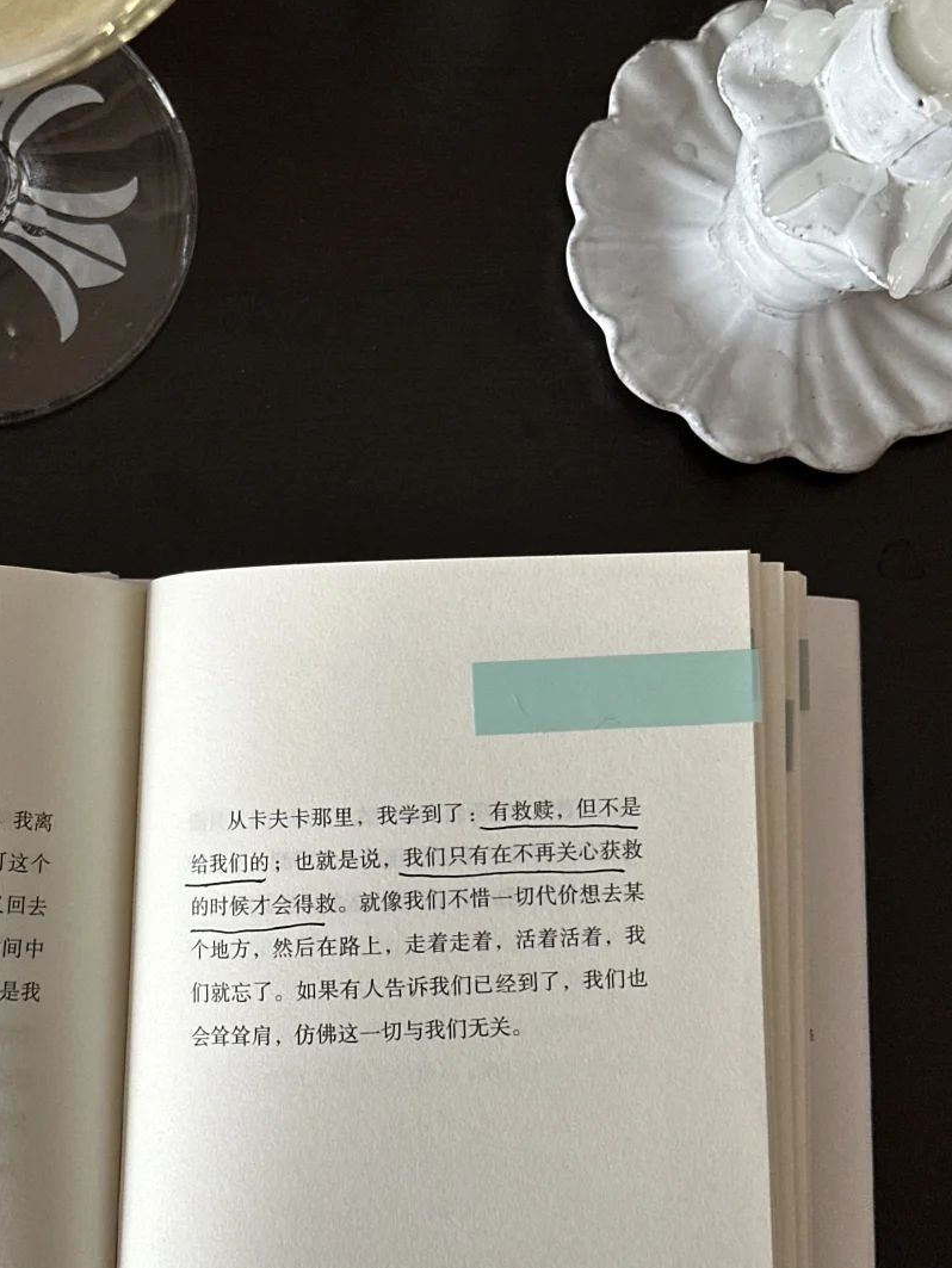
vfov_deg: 29.8
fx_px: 2382
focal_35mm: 65
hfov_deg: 22.6
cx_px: 375
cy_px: 542
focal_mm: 6.86
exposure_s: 1/59
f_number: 1.78
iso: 250
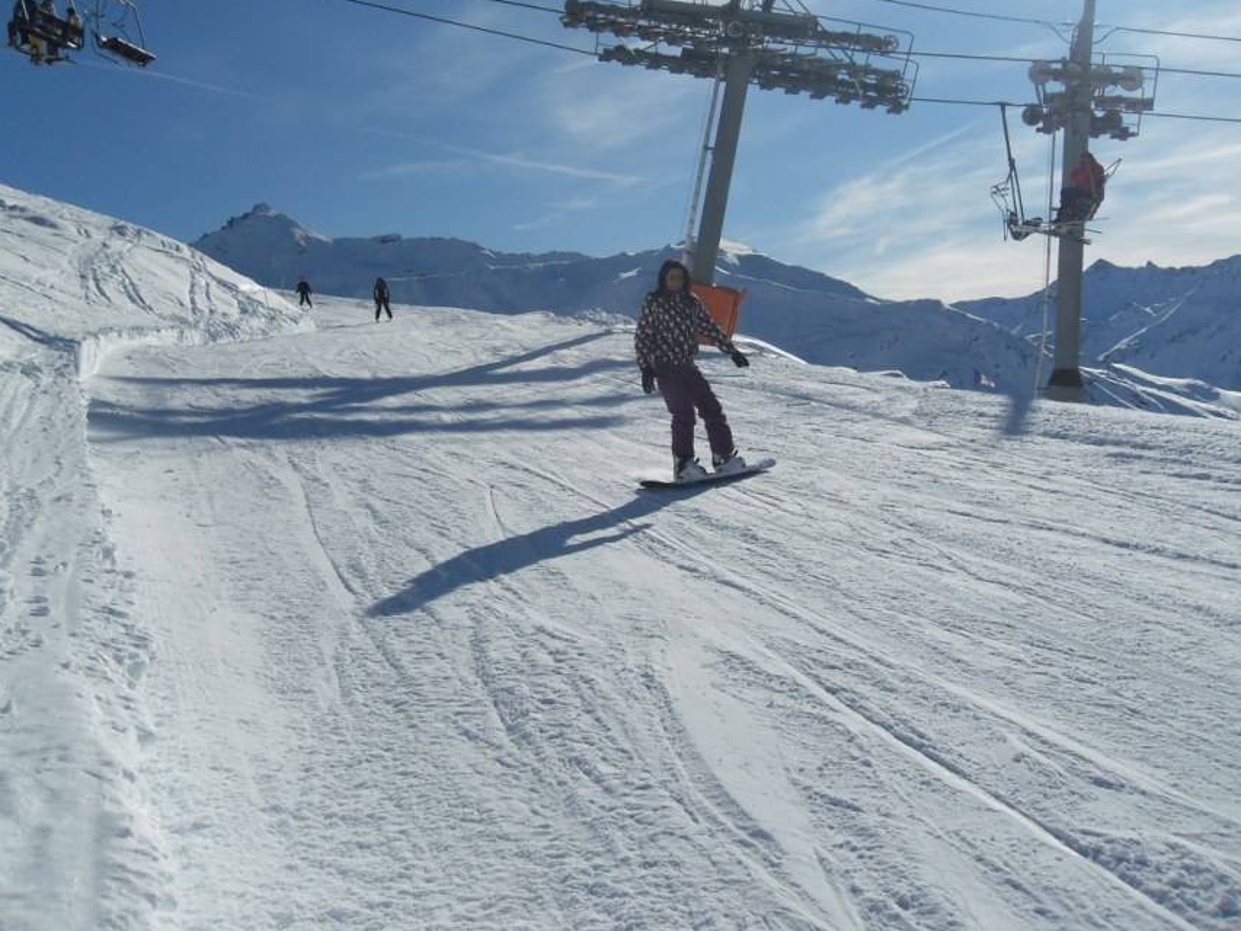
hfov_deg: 44.8
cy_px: 374
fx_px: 1506
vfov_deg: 34.2
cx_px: 578
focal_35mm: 42
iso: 80
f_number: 8.2
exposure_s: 1/750
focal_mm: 6.3
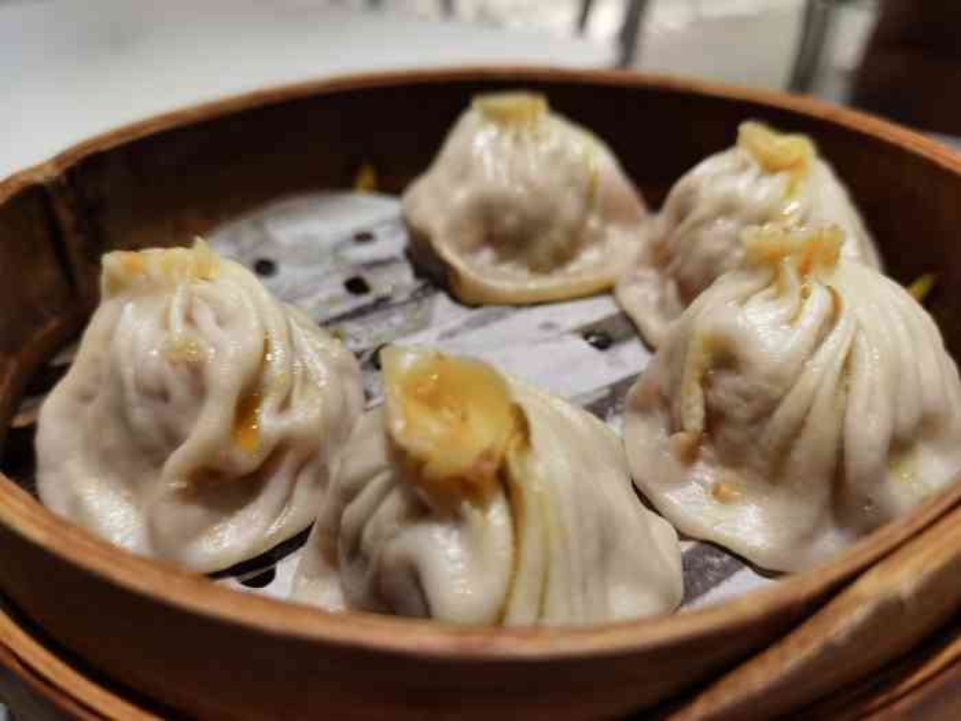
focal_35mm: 27
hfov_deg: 65.3
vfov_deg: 51.4
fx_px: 750
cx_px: 480
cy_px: 360
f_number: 1.9
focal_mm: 6.71
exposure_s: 1/100
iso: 160
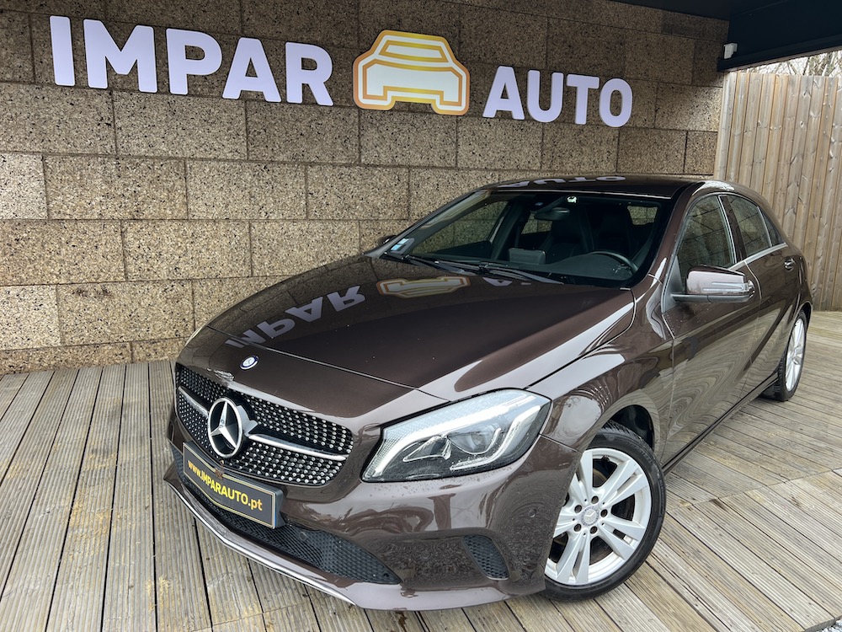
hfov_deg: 67.3
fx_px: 632
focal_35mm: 26
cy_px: 316
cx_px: 421
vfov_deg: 53.1
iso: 40
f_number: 1.5
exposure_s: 1/121
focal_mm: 5.7
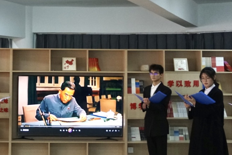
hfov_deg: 33.7
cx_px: 54
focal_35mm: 58
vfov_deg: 22.8
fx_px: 374
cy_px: 15
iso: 1600
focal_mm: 18
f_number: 4
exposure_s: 1/60
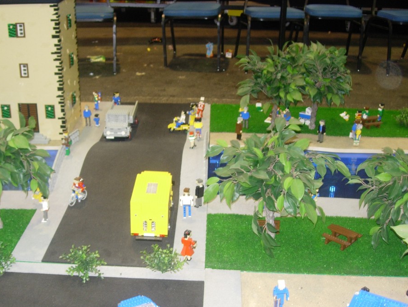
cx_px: 169
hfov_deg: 37.4
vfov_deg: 28.4
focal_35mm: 51
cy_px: 196
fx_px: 601
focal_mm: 7.8
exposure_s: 1/10.9
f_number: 2.8
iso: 86
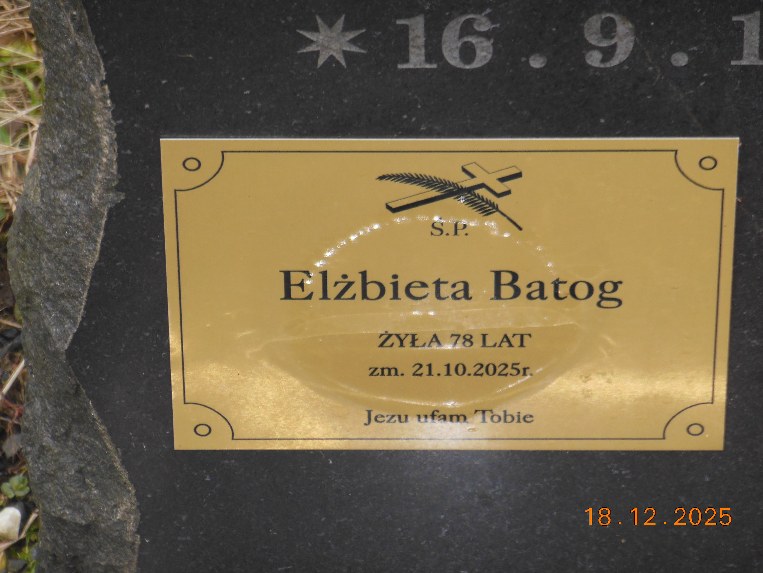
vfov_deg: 5.9
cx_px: 382
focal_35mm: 250
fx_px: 5510
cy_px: 286
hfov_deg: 7.9
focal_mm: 45
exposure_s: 1/60
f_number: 5.8
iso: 200
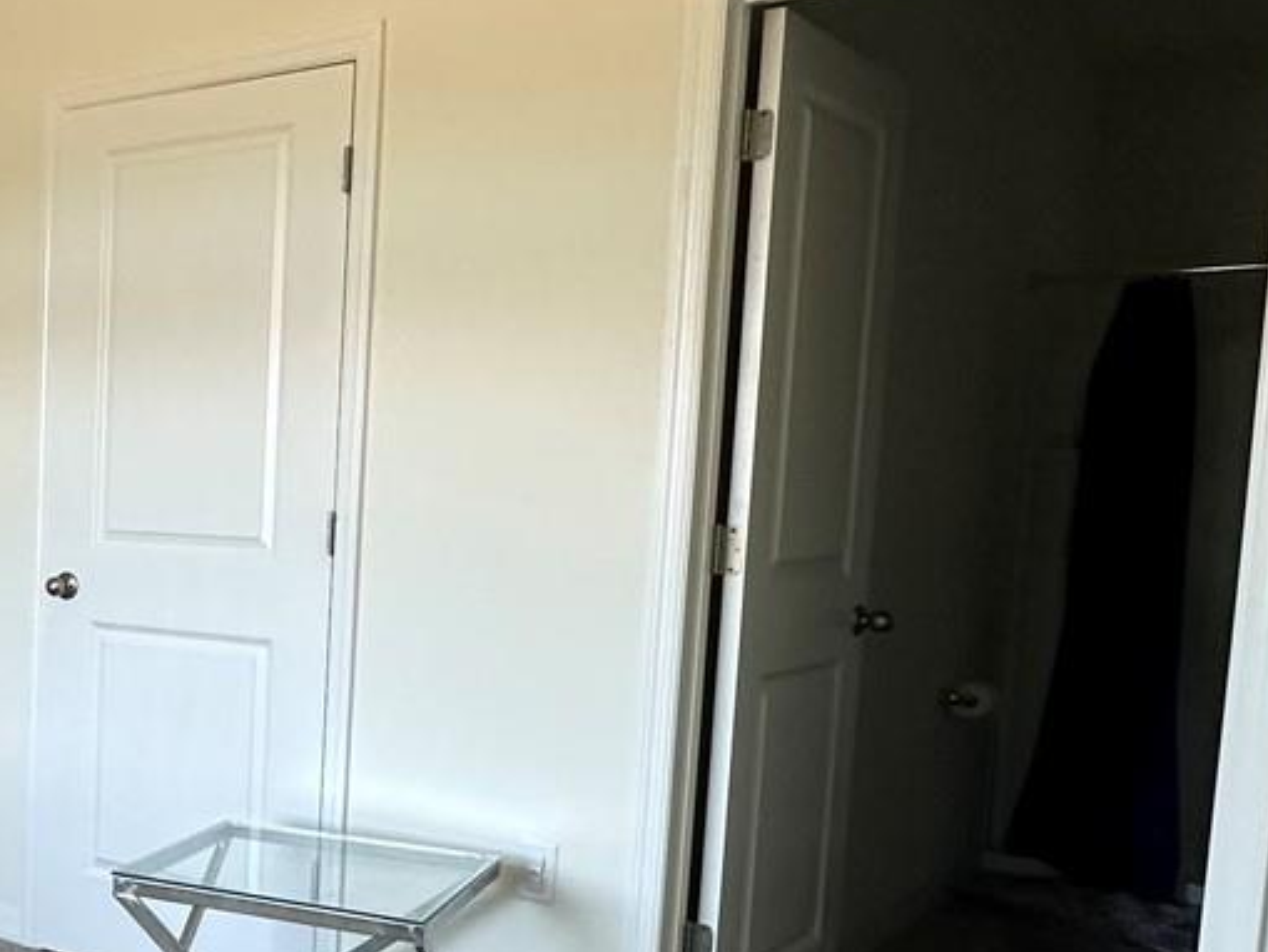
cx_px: -62
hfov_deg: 37.3
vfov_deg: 32.6
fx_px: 1612
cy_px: 628
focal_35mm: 44
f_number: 2.2
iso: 200
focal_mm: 2.22
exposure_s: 1/99
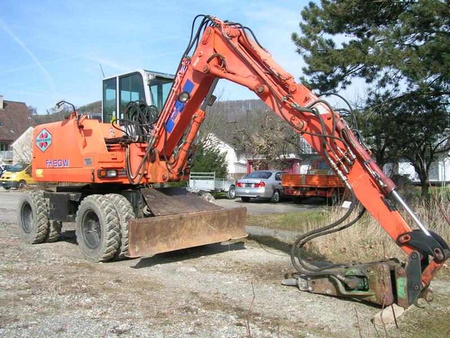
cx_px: 225
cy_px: 169
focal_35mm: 35
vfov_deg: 40.7
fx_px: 455
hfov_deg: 52.6
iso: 50
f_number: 4.8
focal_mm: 5.4
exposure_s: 1/343
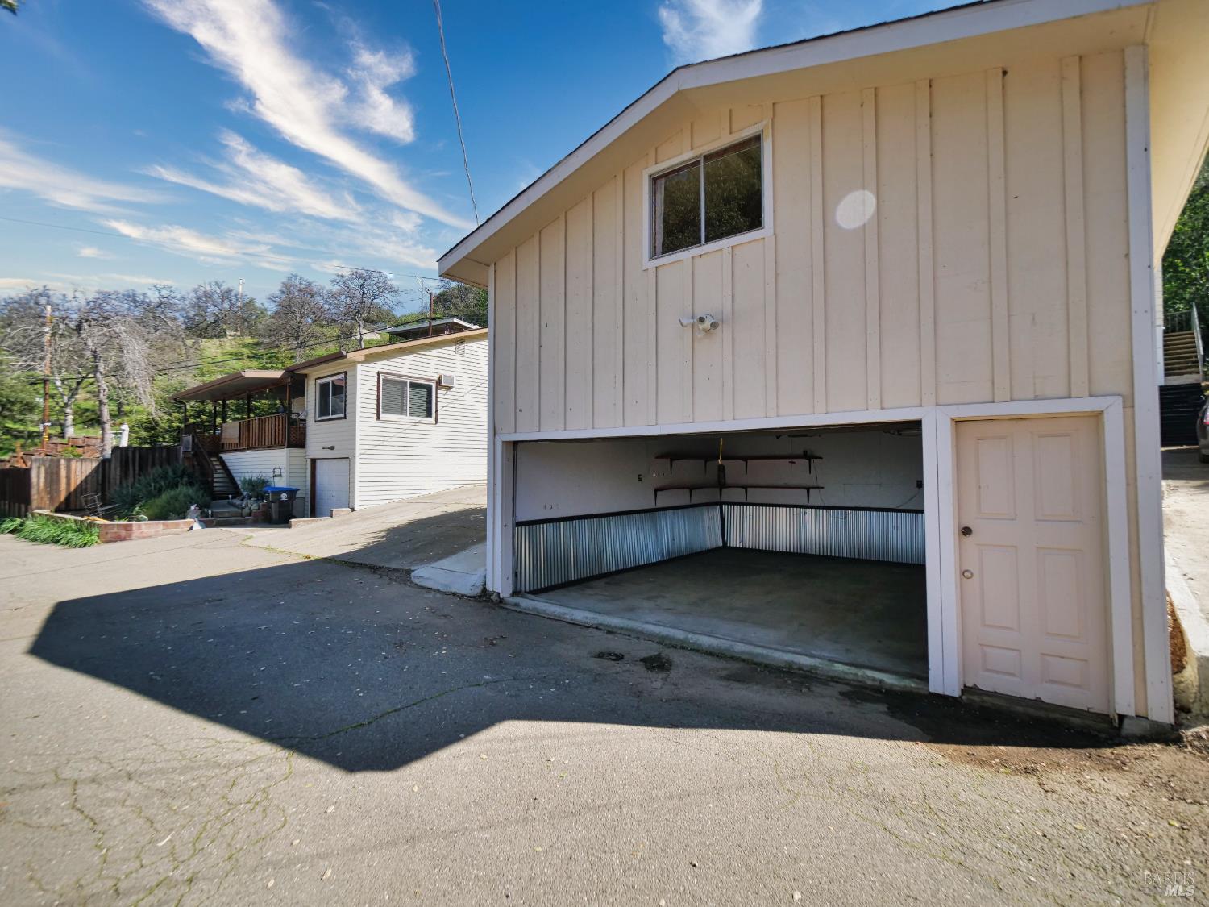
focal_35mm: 16
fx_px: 559
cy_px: 454
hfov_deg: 94.5
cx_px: 604
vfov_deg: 78.1
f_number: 2.8
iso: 320
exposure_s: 1/2000
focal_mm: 8
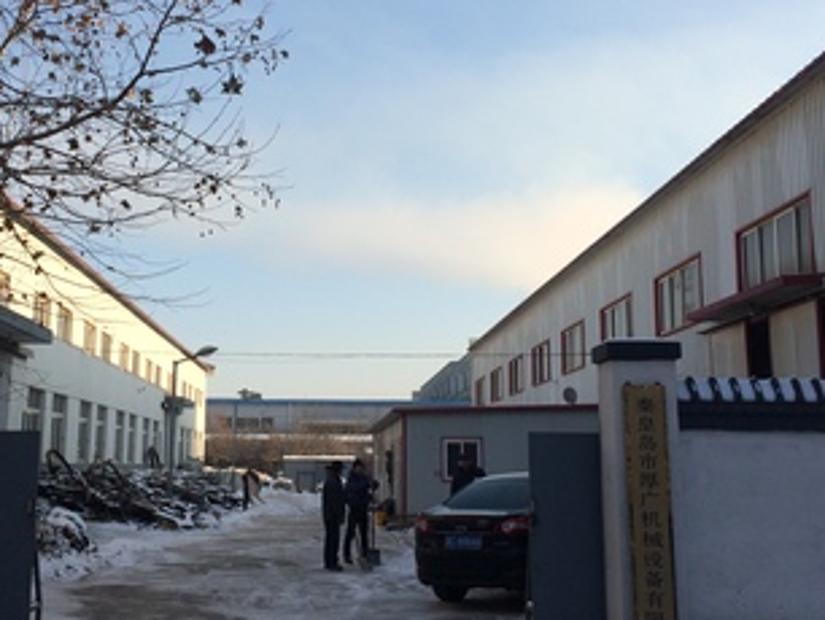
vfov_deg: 29.7
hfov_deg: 38.8
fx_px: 1169
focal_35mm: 49
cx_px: 345
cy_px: 274
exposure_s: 1/1520
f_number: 2.2
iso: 32
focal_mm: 4.12
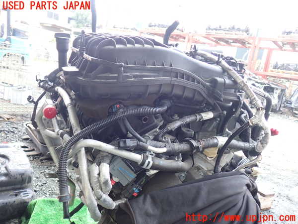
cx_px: 149
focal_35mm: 30
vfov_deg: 46.8
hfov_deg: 60.0
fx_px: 258
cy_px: 112
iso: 200
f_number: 2.3
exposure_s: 1/30
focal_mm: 5.4
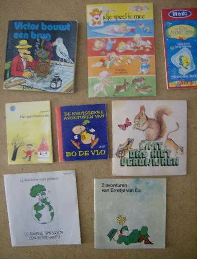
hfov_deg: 40.0
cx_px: 98
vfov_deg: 51.1
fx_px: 271
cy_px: 130
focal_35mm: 36
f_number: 2.8
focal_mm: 6
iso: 200
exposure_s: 1/44.4
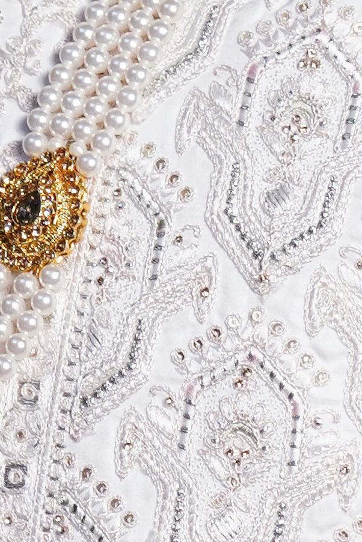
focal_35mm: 698
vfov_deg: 3.0
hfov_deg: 2.0
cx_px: -134
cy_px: -133
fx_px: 10527
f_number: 4.5
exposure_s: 1/125
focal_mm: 105
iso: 1600
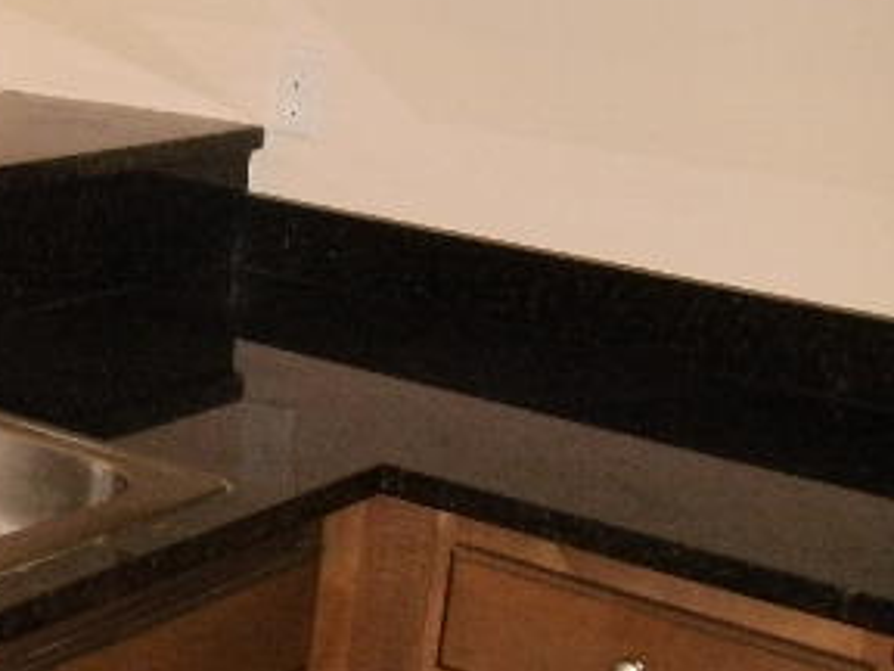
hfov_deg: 22.9
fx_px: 2066
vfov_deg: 18.4
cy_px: 323
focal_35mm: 80
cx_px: -96
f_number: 3.5
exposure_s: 1/30
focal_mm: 6.3
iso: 200
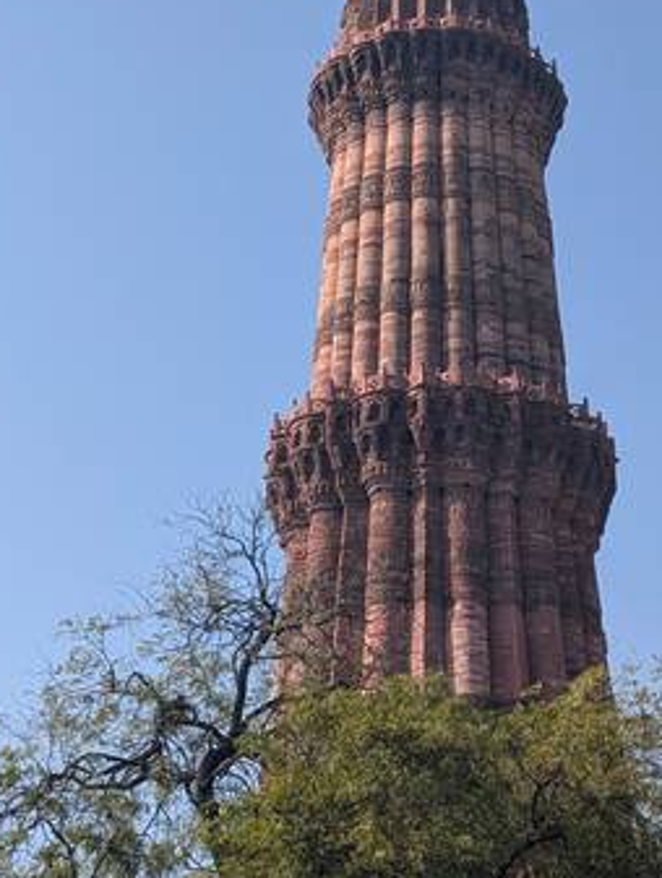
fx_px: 1728
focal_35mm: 68
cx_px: 407
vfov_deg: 28.4
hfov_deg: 21.6
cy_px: 545
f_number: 1.68
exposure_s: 1/887
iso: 19
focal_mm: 6.9
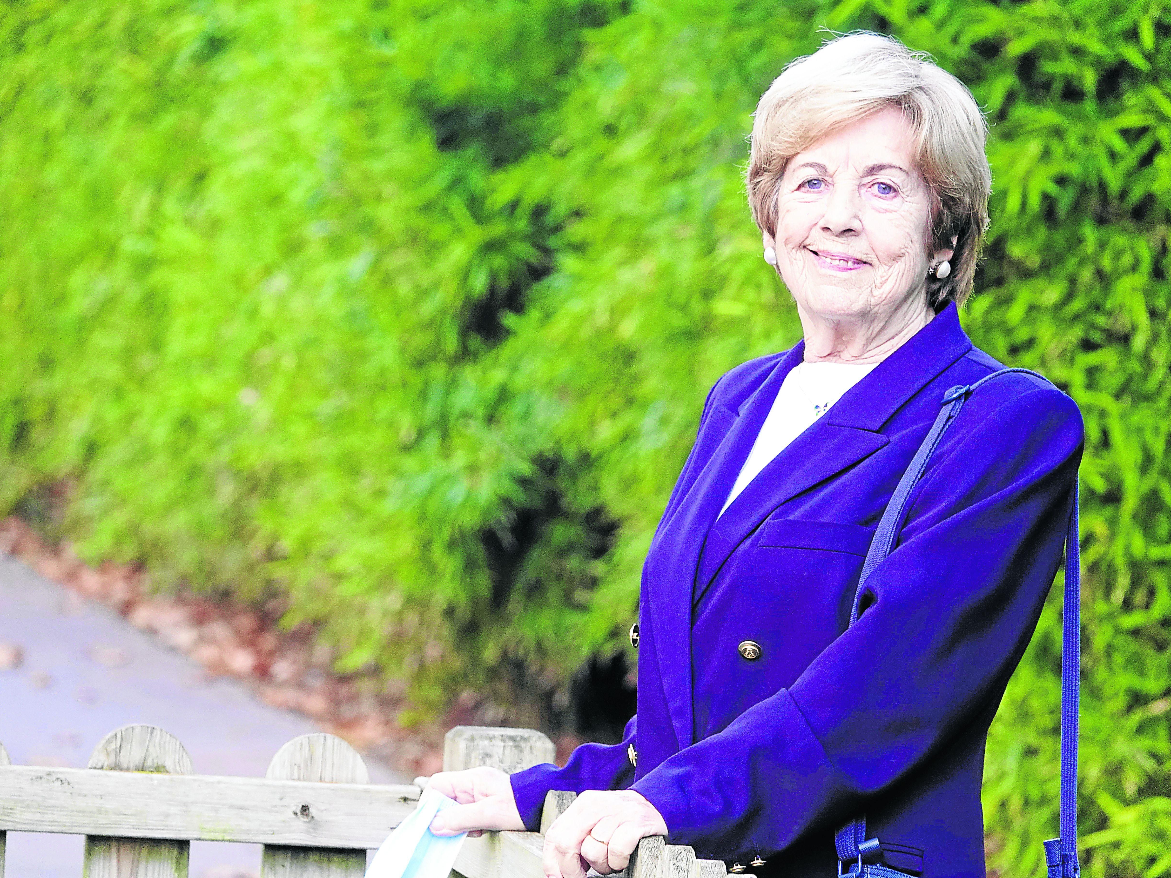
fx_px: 10588
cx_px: 546
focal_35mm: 313
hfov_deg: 6.3
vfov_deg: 4.7
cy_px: 439
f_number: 4
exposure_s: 1/250
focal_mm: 105.83
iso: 1000
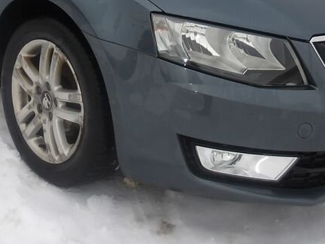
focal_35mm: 65
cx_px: 119
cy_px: -14
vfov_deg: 21.6
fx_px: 610
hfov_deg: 29.7
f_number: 3
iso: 100
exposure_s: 1/456
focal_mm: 4.9
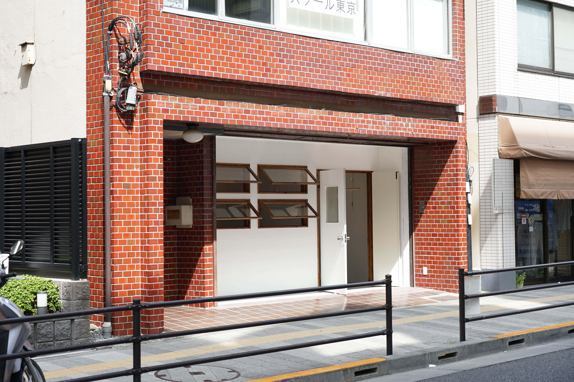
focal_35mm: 57
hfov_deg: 35.1
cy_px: 191
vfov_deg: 23.8
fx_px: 909
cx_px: 287
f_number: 4
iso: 100
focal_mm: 57
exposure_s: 1/200
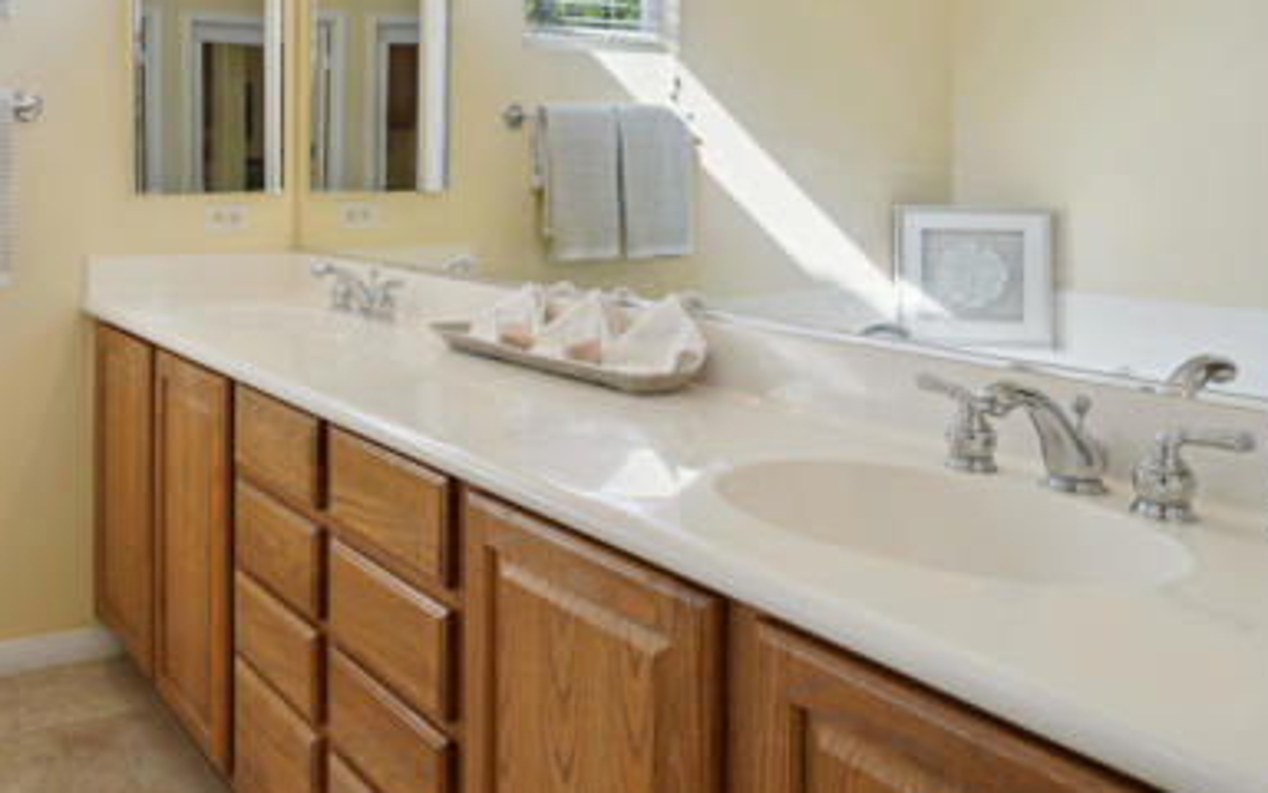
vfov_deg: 36.1
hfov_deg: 54.8
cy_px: 167
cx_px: 363
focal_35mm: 34
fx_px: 1175
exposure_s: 1/30
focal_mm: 20
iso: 100
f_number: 8
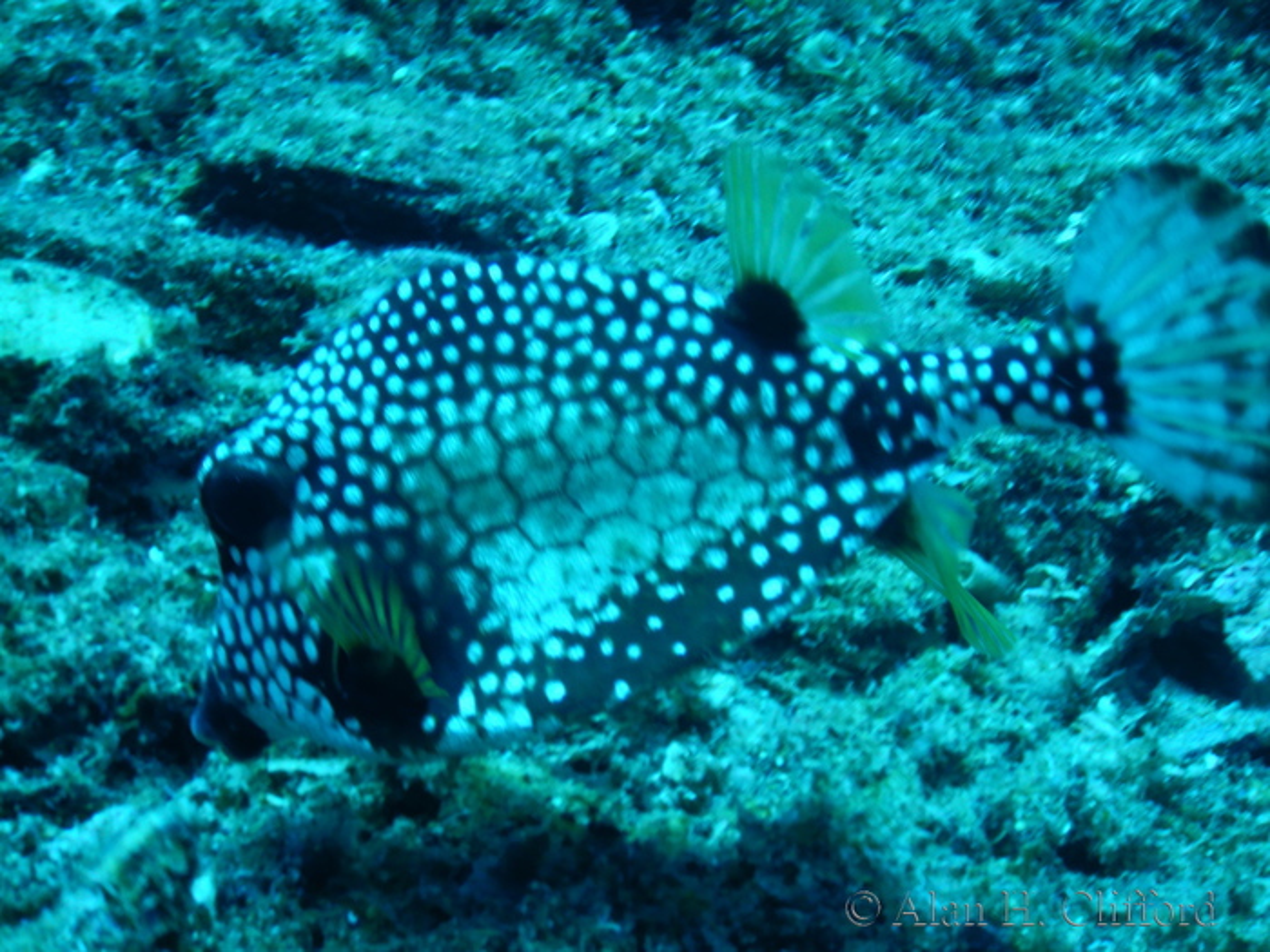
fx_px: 3706
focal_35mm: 101
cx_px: 635
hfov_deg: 19.4
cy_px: 476
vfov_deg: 14.6
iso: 125
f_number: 4.8
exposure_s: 1/80
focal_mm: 18.1
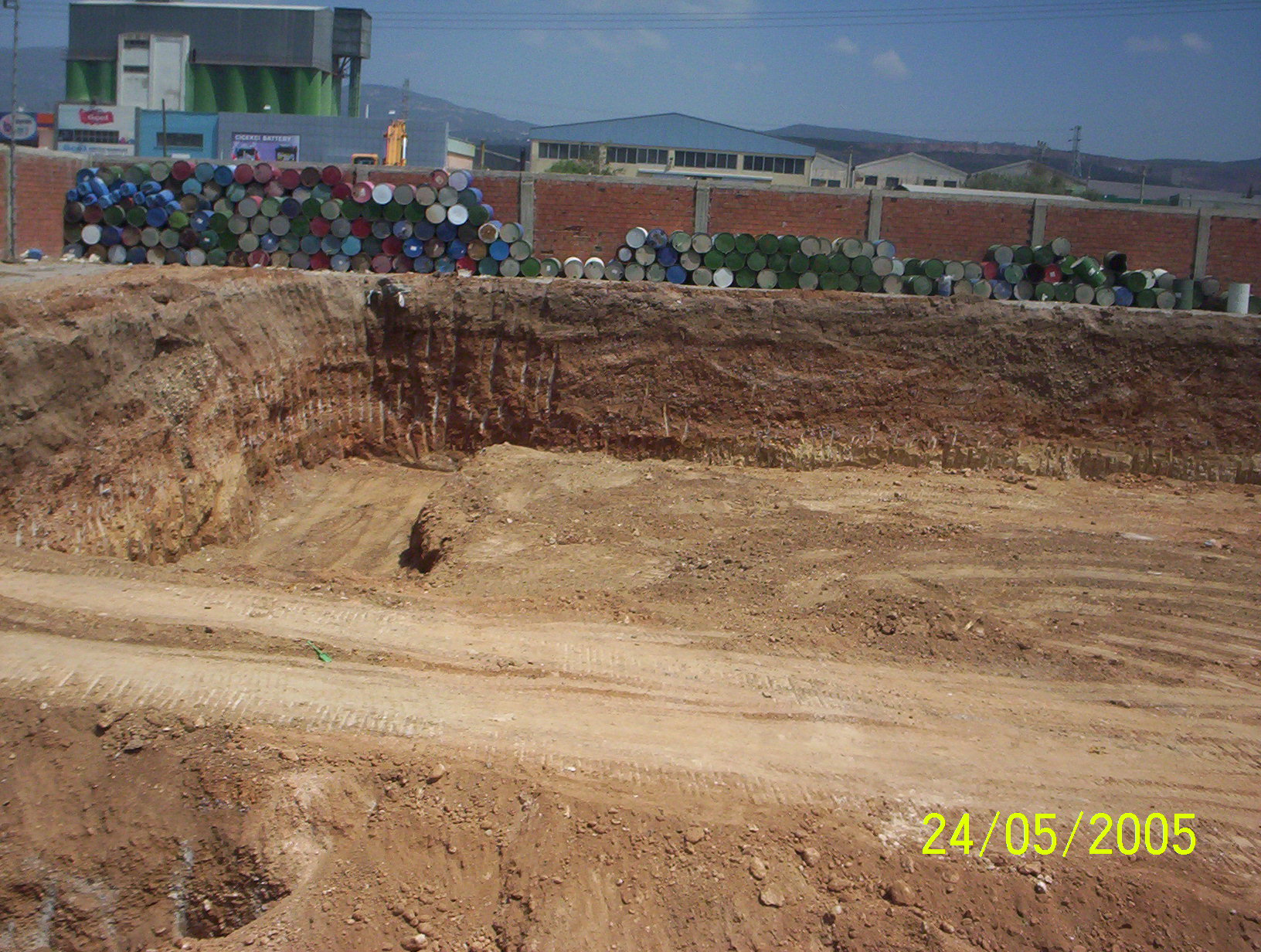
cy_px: 476
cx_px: 630
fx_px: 1388
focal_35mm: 38
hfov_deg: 48.9
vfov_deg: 37.9
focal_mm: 4.99
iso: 100
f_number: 4.5
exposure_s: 1/1650
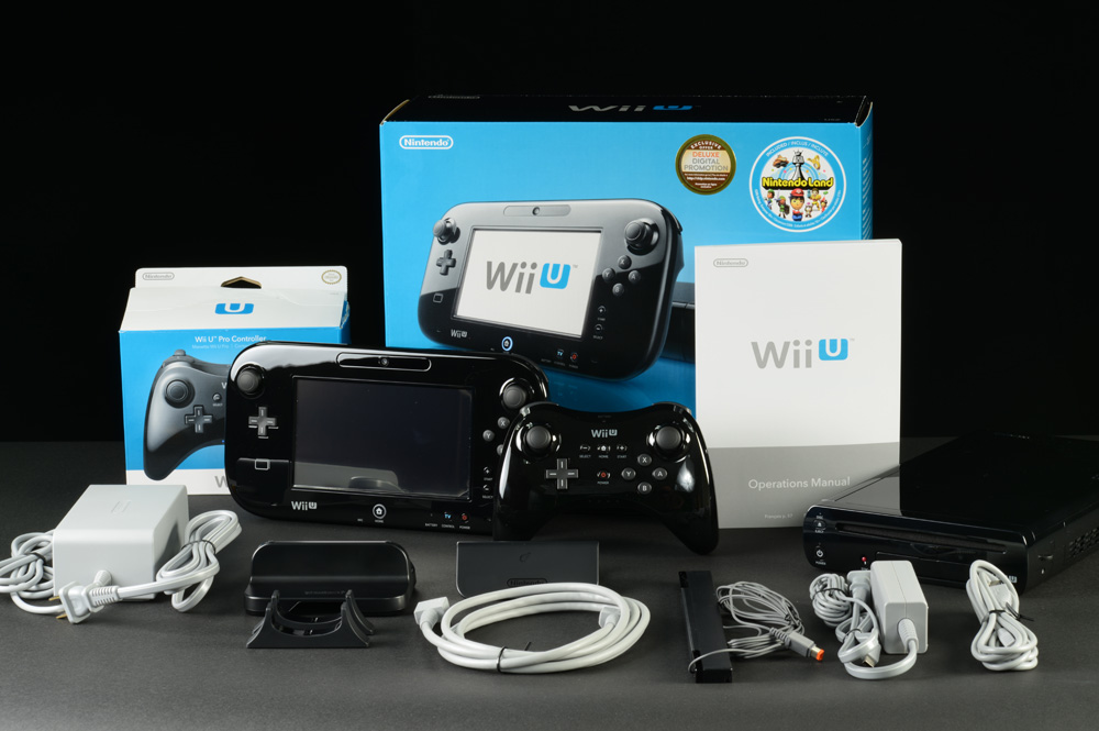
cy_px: 366
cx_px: 550
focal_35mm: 105
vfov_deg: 13.0
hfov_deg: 19.5
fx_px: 3203
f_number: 22
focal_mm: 105
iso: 100
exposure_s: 5
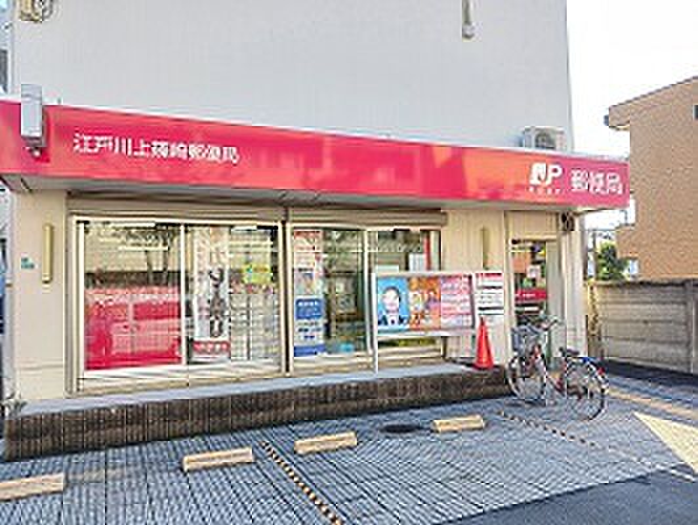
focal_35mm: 27
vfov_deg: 51.4
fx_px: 545
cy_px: 262
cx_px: 349
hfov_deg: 65.3
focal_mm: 4
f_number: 1.8
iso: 40
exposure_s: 1/50
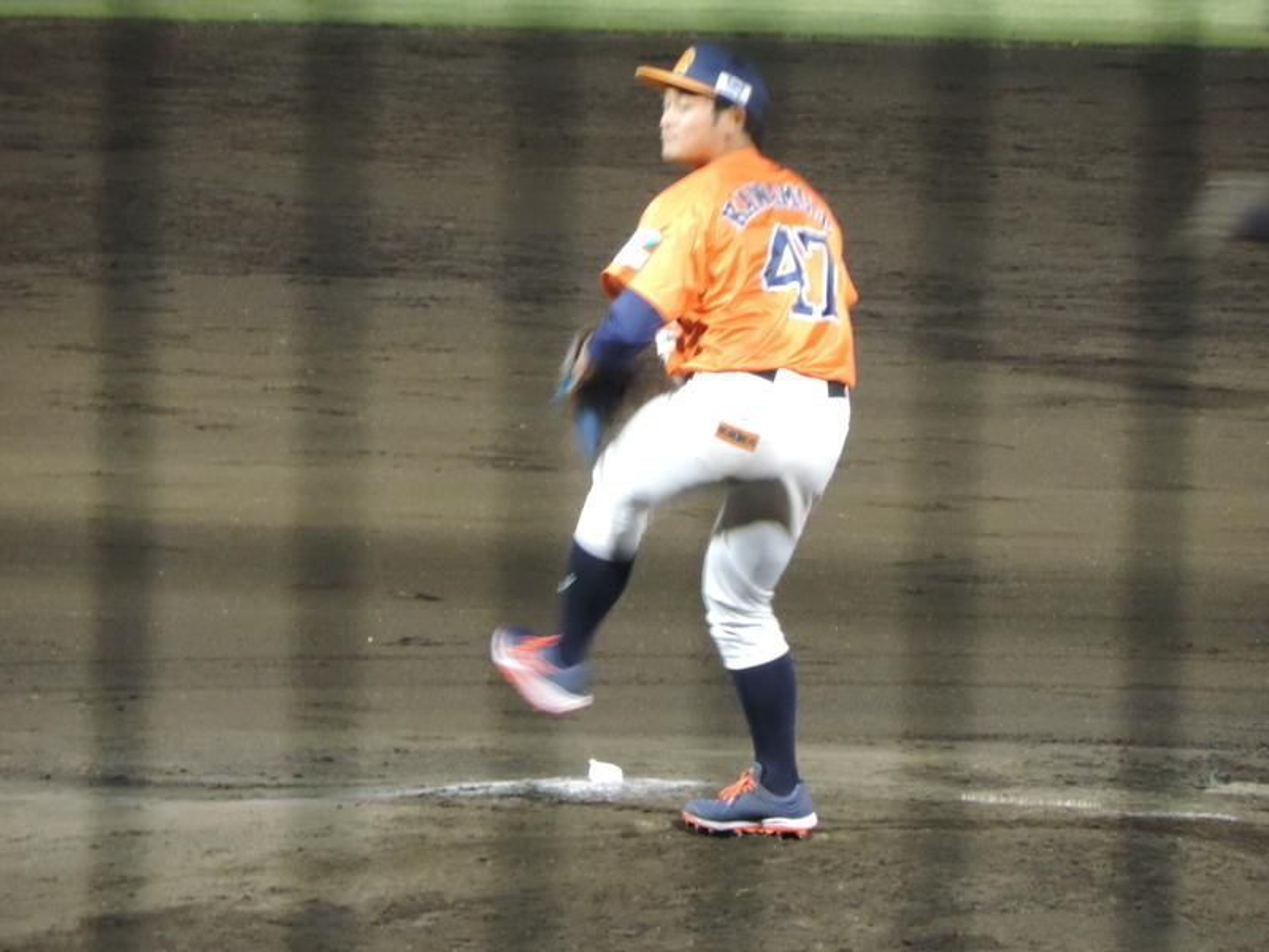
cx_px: 634
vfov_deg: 2.5
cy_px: 476
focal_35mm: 600
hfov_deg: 3.3
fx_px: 21996
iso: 800
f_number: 4.9
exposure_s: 1/30
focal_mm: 107
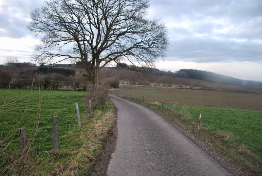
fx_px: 197
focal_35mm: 27
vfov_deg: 48.1
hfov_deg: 67.3
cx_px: 131
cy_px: 88
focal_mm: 18
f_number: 3.5
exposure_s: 1/50
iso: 200
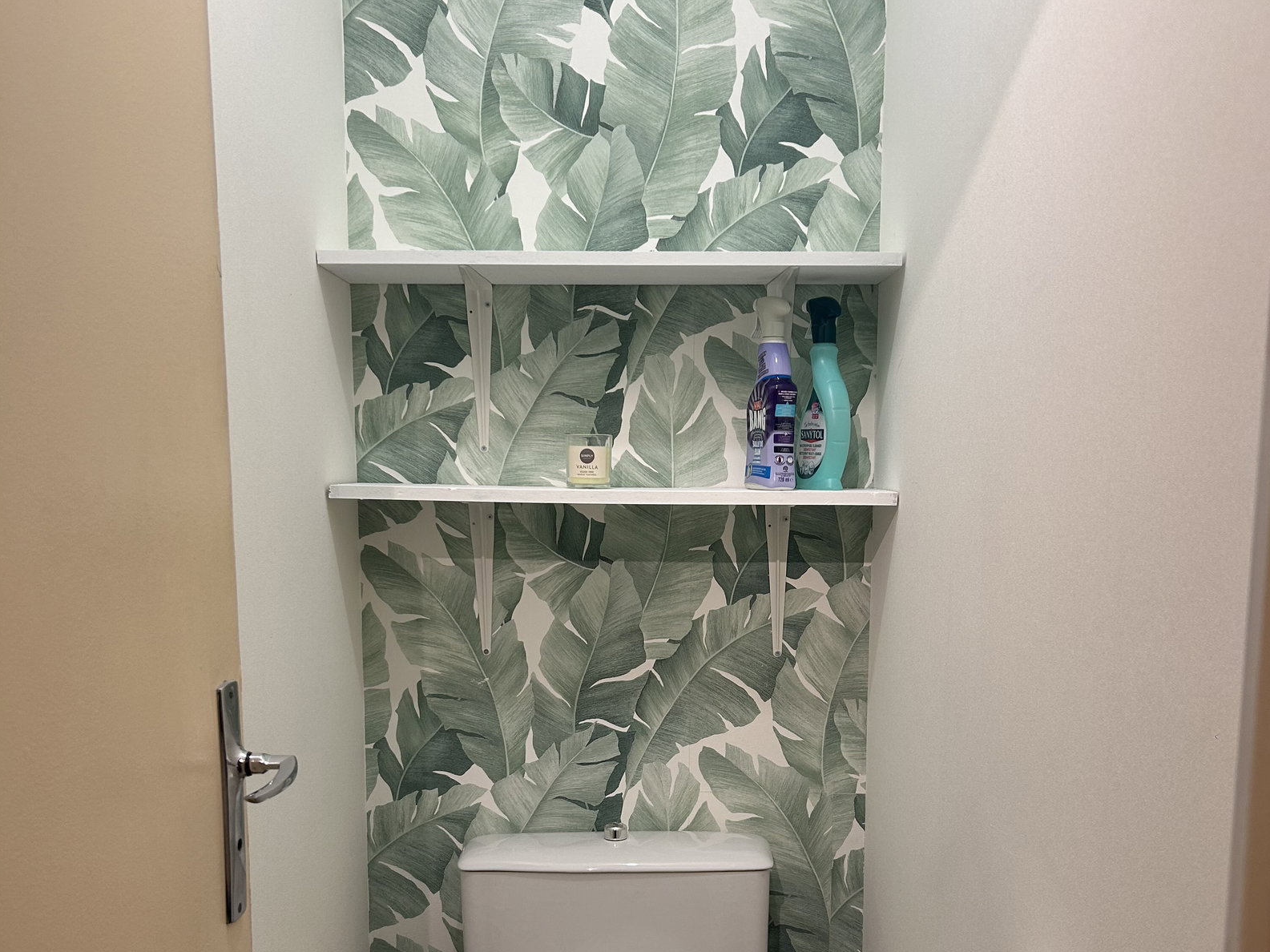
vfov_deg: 40.3
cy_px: 617
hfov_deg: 52.6
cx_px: 631
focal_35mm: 35
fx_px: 1284
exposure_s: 1/100
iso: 80
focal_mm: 5.7
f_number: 1.5
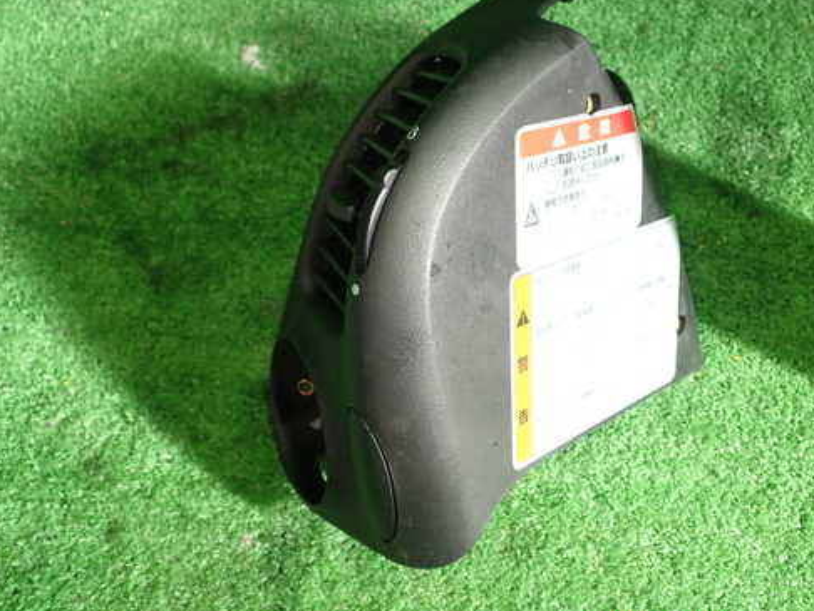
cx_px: 467
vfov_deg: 38.7
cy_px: 276
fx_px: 870
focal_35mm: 37
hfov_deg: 49.9
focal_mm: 5.4
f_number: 2.3
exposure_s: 1/40
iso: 200
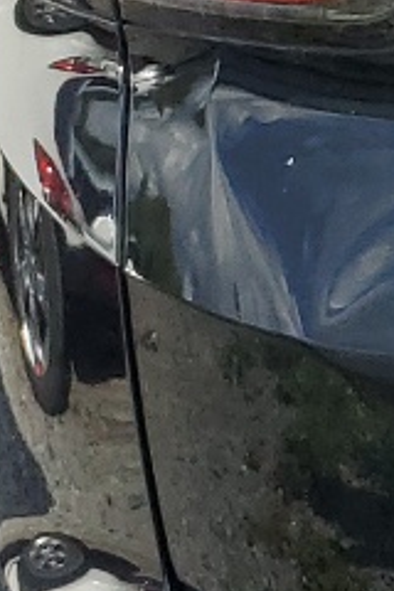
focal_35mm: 180
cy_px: -25
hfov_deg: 6.7
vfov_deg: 11.3
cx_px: 1308
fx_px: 2955
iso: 50
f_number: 1.5
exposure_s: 1/2000
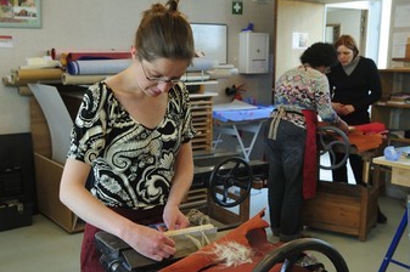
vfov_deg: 29.8
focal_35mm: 45
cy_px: 158
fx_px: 512
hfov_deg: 43.6
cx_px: 199
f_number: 5.6
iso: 800
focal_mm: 36
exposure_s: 1/50
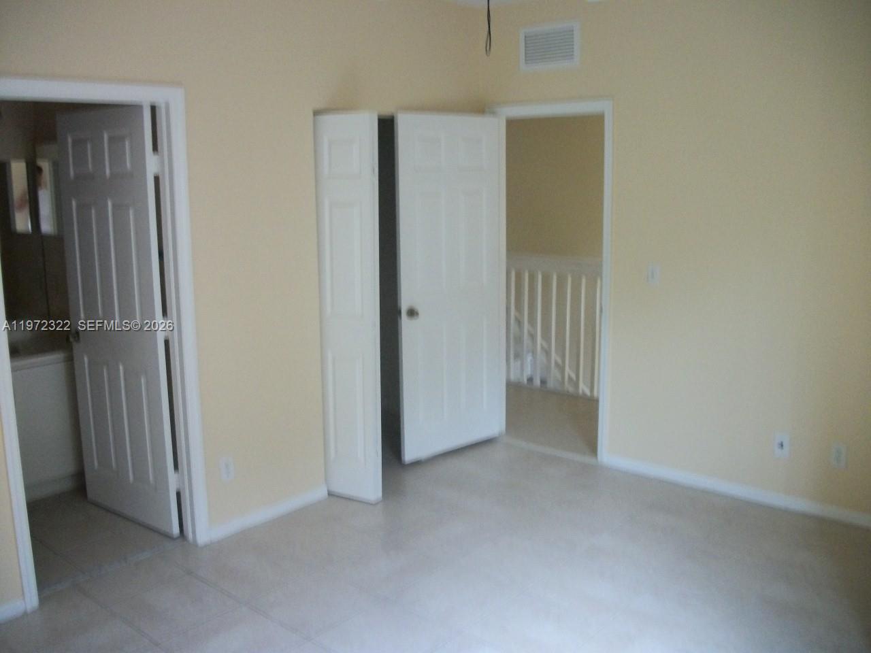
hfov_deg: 56.8
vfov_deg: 44.2
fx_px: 805
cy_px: 326
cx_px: 436
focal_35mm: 32
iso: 250
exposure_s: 1/8
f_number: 2.9
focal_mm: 5.7
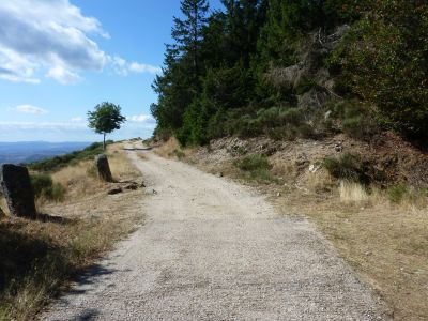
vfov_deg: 54.9
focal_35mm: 25
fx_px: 309
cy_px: 160
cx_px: 214
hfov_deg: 69.4
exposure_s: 1/400
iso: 80
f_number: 5
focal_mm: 4.1
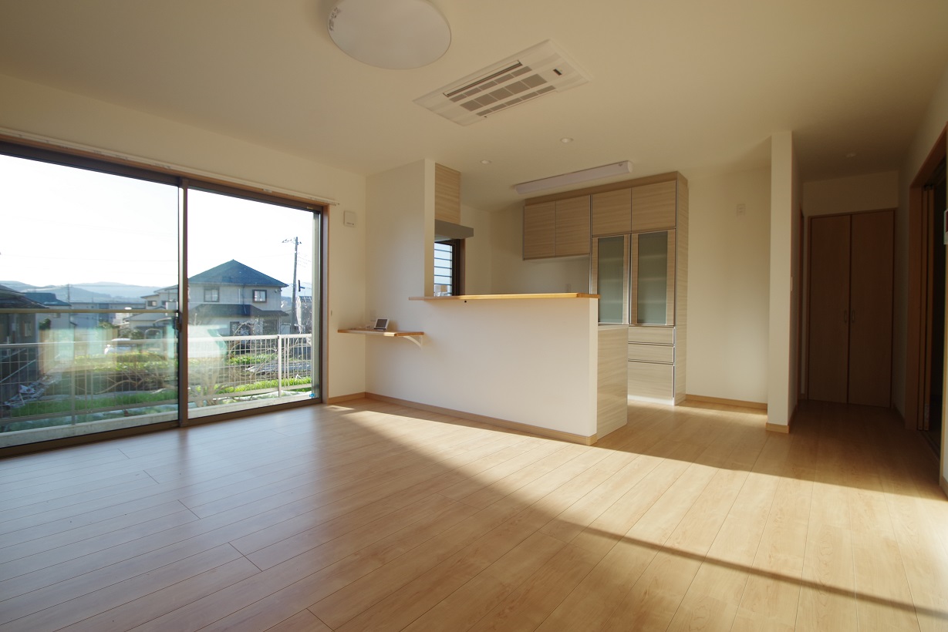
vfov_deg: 73.8
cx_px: 474
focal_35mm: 16
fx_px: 421
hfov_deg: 96.7
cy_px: 316
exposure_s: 1/160
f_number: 6.3
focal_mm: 10.63
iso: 200
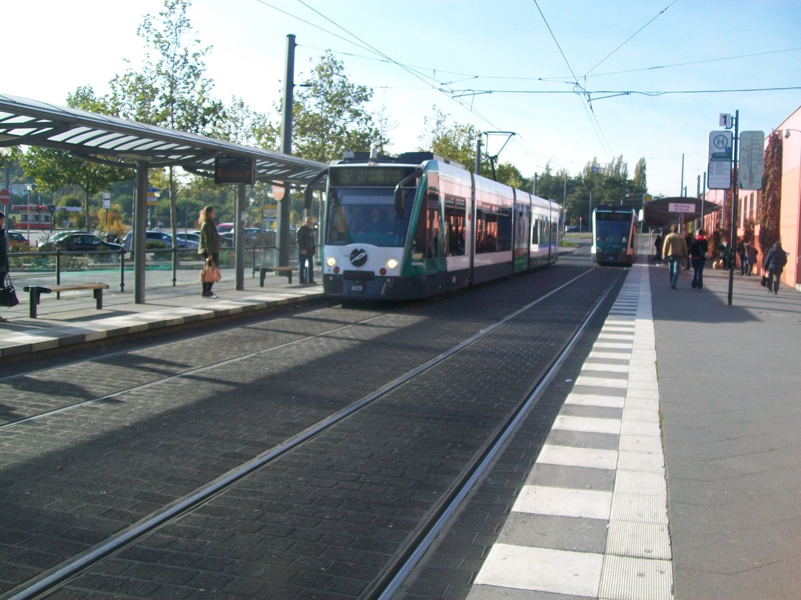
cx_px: 400
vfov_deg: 39.7
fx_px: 833
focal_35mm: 36
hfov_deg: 51.4
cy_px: 300
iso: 64
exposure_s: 1/500
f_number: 2.7
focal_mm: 6
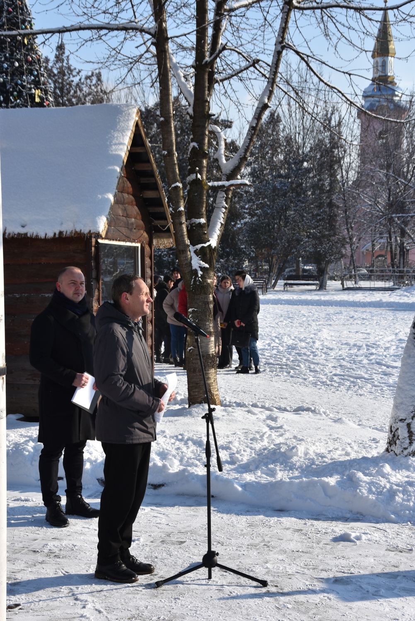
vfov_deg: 29.9
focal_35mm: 68
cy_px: 310
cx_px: 208
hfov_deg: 20.2
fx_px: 1166
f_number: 9
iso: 125
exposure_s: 1/320
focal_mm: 45
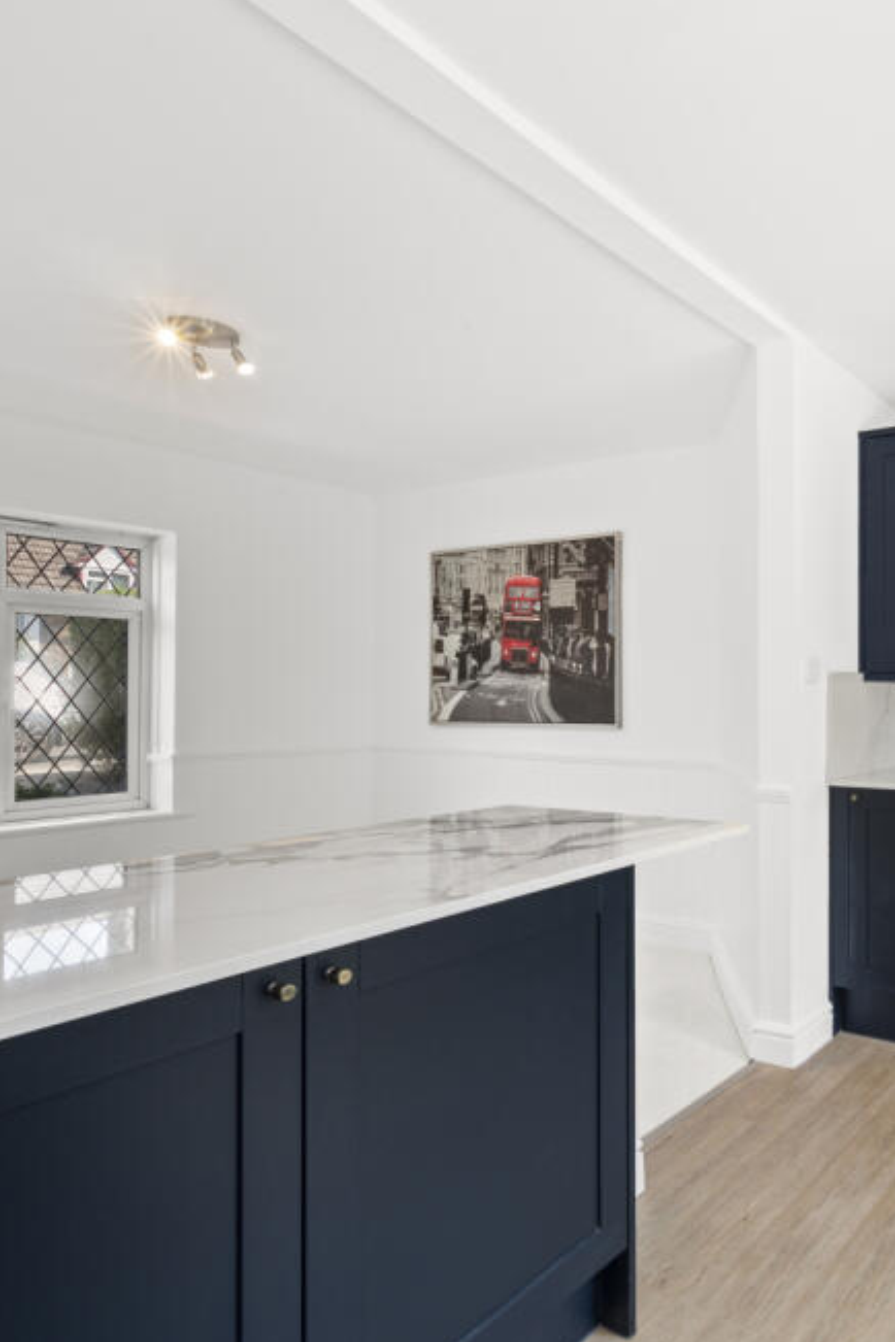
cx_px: 839
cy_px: 685
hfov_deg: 49.5
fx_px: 820
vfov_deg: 78.6
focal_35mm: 22
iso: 200
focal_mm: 14
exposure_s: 1/2.5
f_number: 16
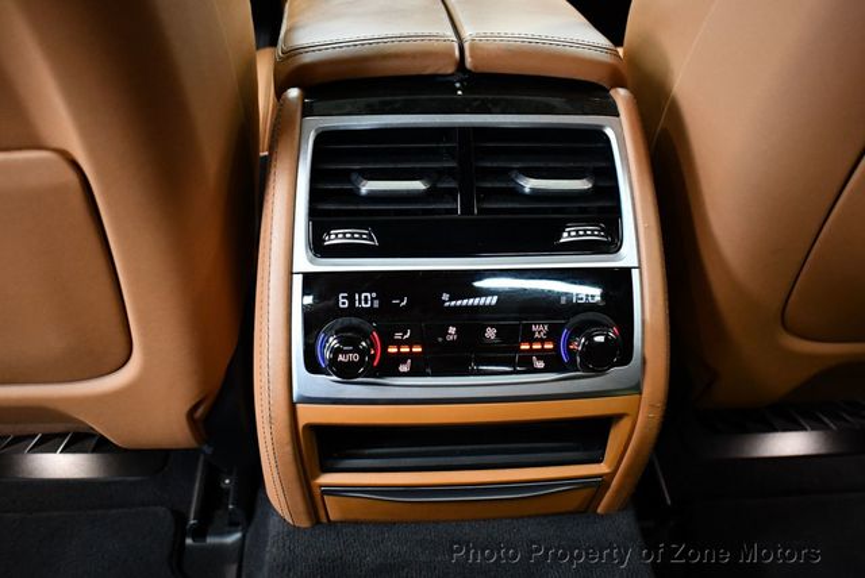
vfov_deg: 36.9
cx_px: 432
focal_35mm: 36
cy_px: 289
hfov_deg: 53.1
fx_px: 866
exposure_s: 1/60
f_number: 3.5
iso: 3200
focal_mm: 18
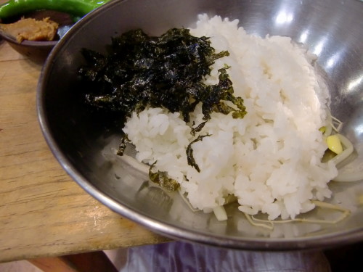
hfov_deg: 63.4
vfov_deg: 49.7
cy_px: 136
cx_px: 182
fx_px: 294
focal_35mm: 28
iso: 400
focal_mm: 4.9
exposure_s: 1/40
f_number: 2.6
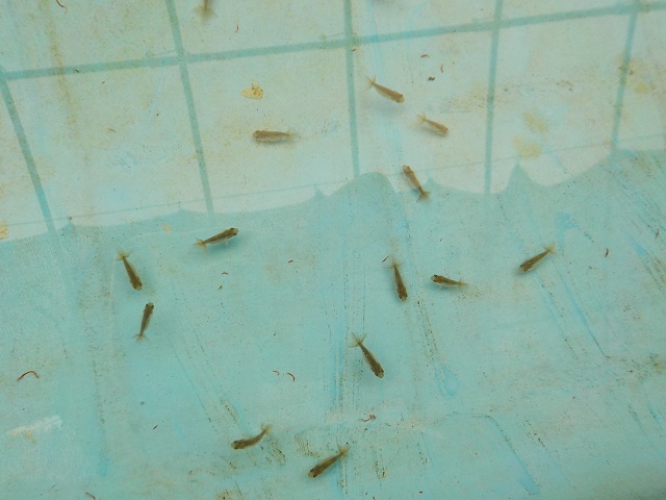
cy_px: 250
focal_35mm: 30
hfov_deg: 60.0
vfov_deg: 46.8
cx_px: 333
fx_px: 577
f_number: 3.3
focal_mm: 4.1
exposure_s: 1/200
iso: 125
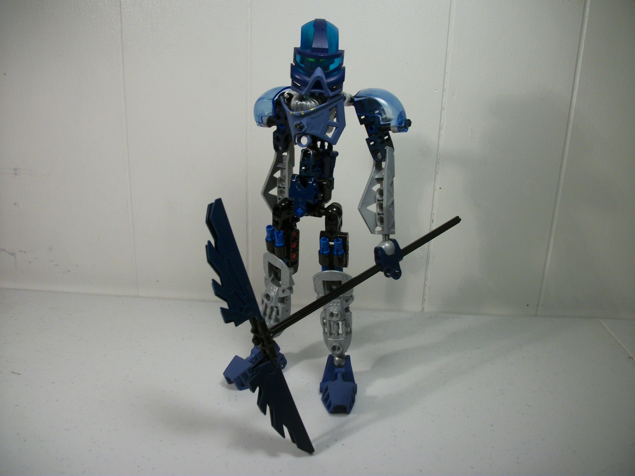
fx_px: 587
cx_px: 318
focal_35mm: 32
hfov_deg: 56.8
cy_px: 238
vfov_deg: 44.2
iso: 80
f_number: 2.9
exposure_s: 1/60
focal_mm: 5.7
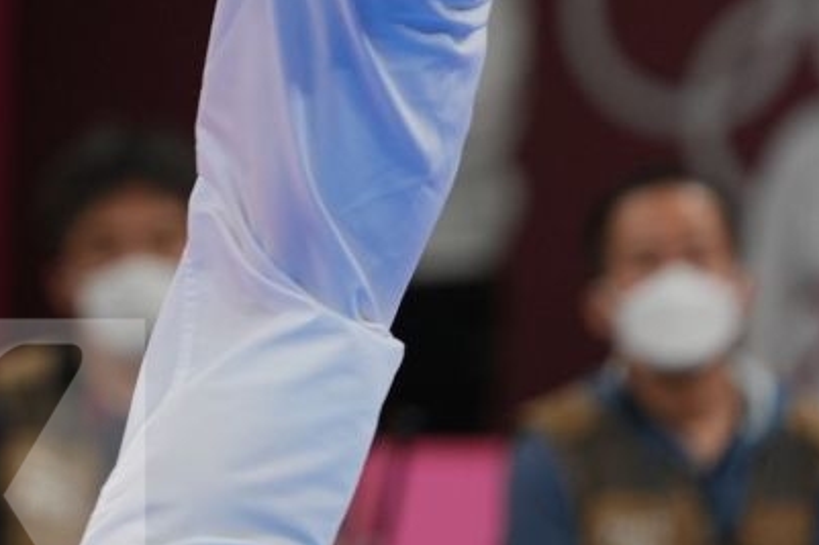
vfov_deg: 1.5
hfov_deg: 2.3
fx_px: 20420
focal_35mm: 898
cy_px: -220
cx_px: -45
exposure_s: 1/1000
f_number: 2.8
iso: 500
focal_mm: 200
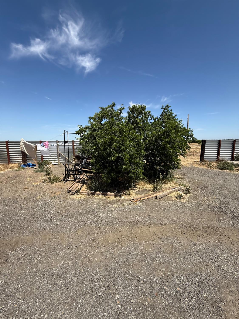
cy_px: 160
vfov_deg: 102.1
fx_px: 129
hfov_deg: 85.7
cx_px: 120
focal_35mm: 14
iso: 50
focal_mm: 2.22
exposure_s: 1/1534
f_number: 2.2
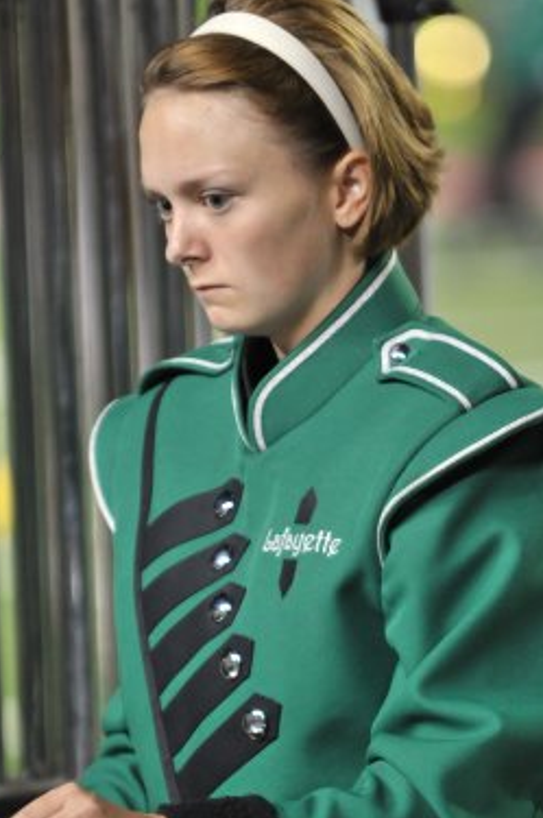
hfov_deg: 2.9
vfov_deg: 4.3
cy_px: 582
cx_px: 335
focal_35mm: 480
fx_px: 10889
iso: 800
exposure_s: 1/125
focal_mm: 200
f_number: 2.8
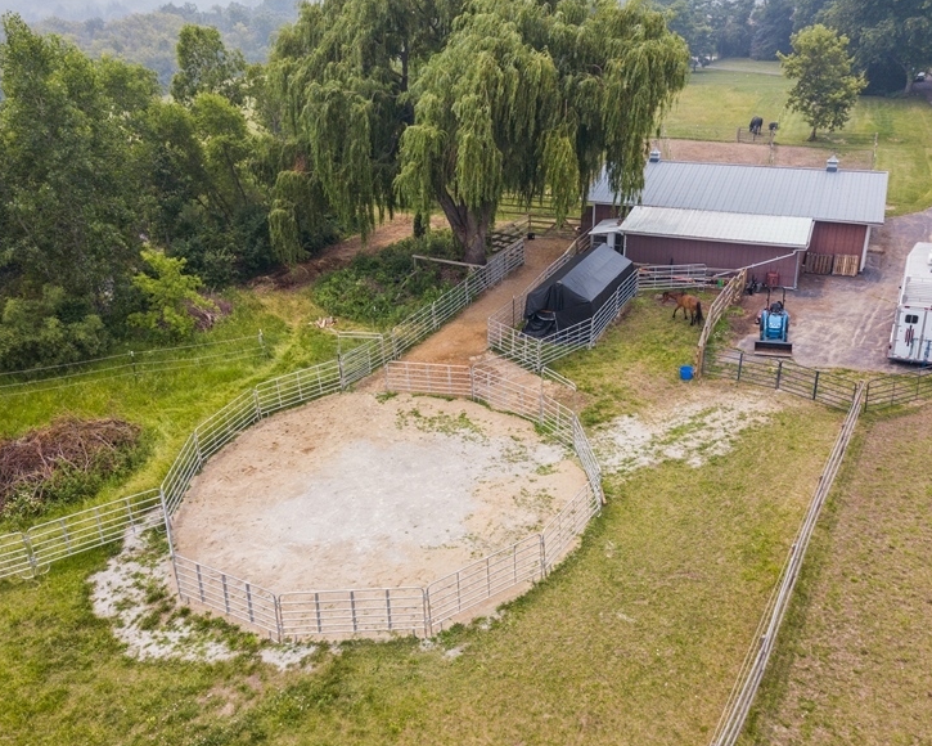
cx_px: 487
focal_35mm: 28
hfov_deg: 62.2
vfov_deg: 51.5
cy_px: 369
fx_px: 772
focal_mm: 4.73
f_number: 2.2
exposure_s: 1/1000
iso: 100
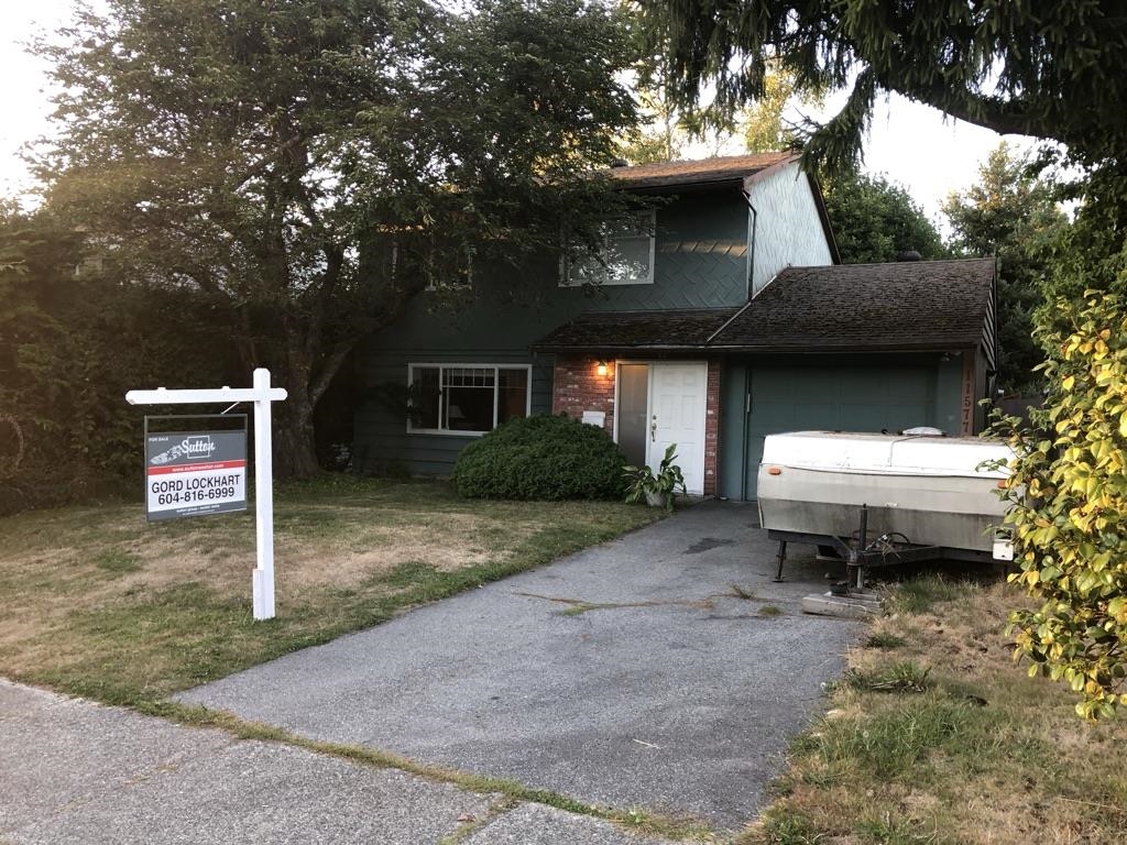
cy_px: 422
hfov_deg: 63.4
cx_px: 564
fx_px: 912
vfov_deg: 49.7
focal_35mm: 28
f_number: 1.8
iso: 25
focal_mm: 3.99
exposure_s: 1/30
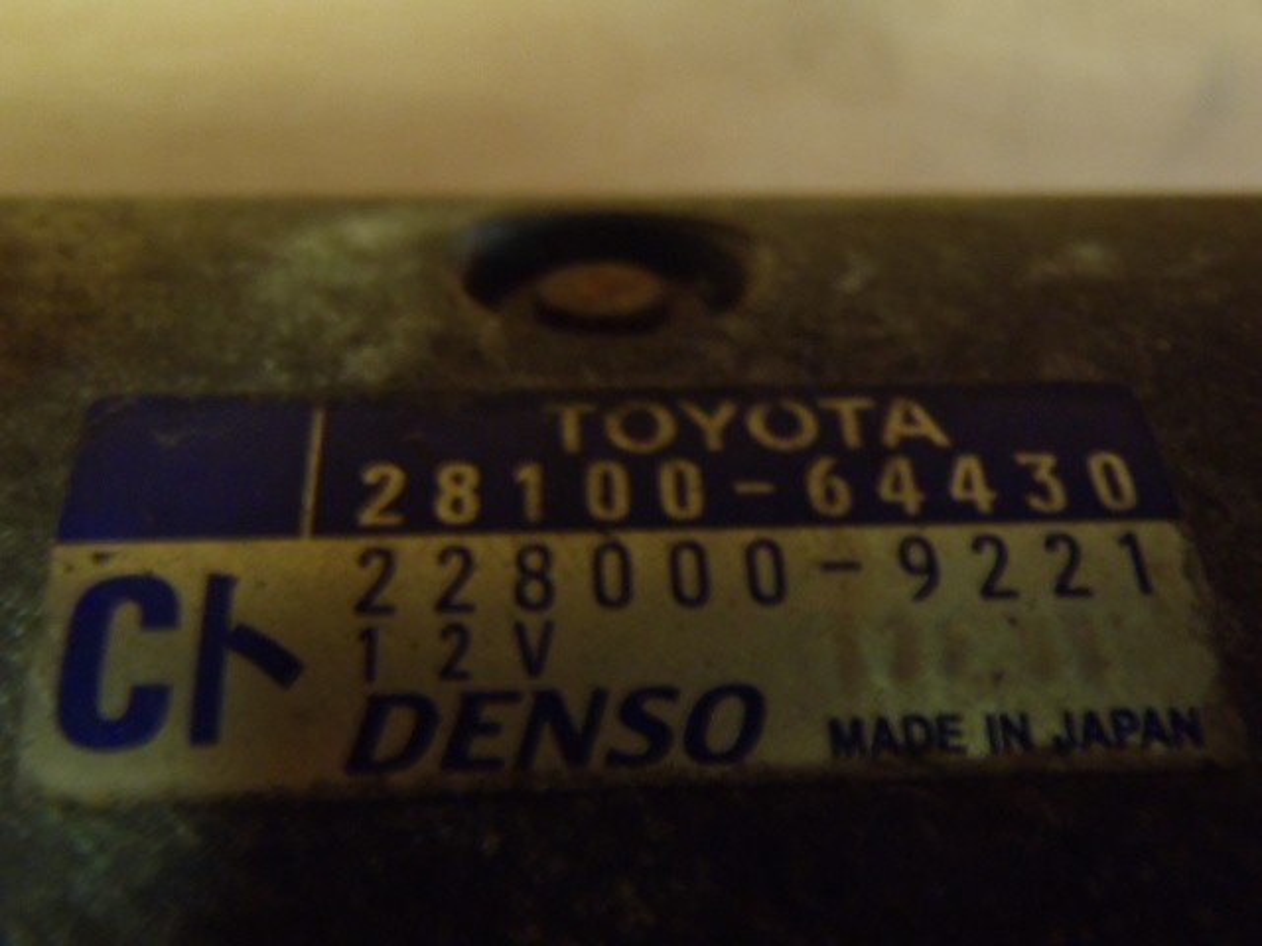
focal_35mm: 37
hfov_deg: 50.1
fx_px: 1349
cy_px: 473
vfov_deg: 38.7
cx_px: 631
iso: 400
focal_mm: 6.64
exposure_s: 1/4
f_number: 4.7
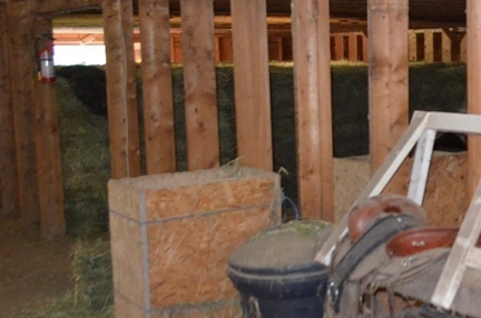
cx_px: 505
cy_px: 155
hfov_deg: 29.0
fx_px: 853
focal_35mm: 64
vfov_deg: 21.1
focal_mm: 18
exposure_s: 1/60
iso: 3200
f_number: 3.5
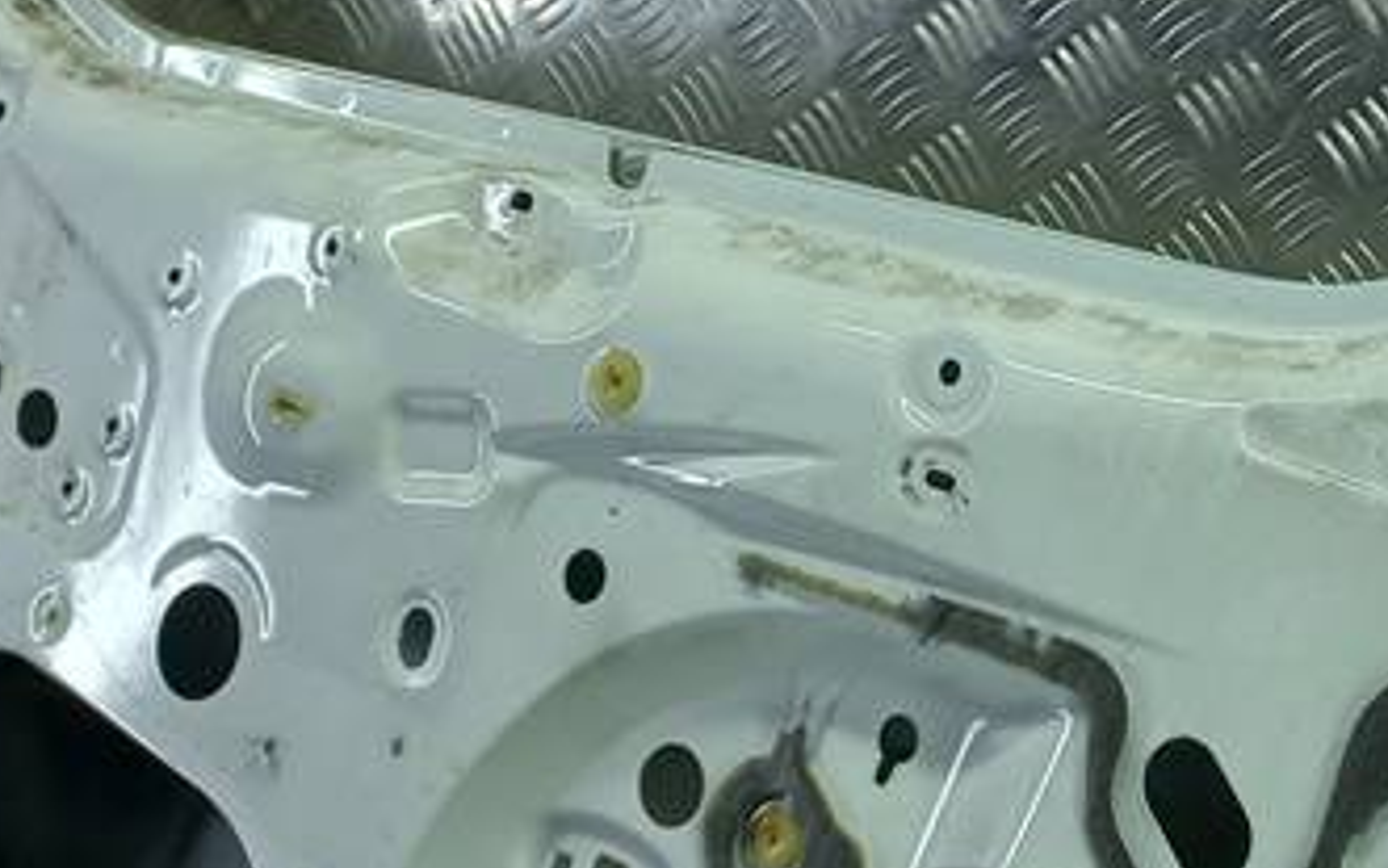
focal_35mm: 82
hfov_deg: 24.2
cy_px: 29
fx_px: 3102
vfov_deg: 15.7
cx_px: 1342
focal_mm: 4.6
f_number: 1.8
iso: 25
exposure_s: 1/50
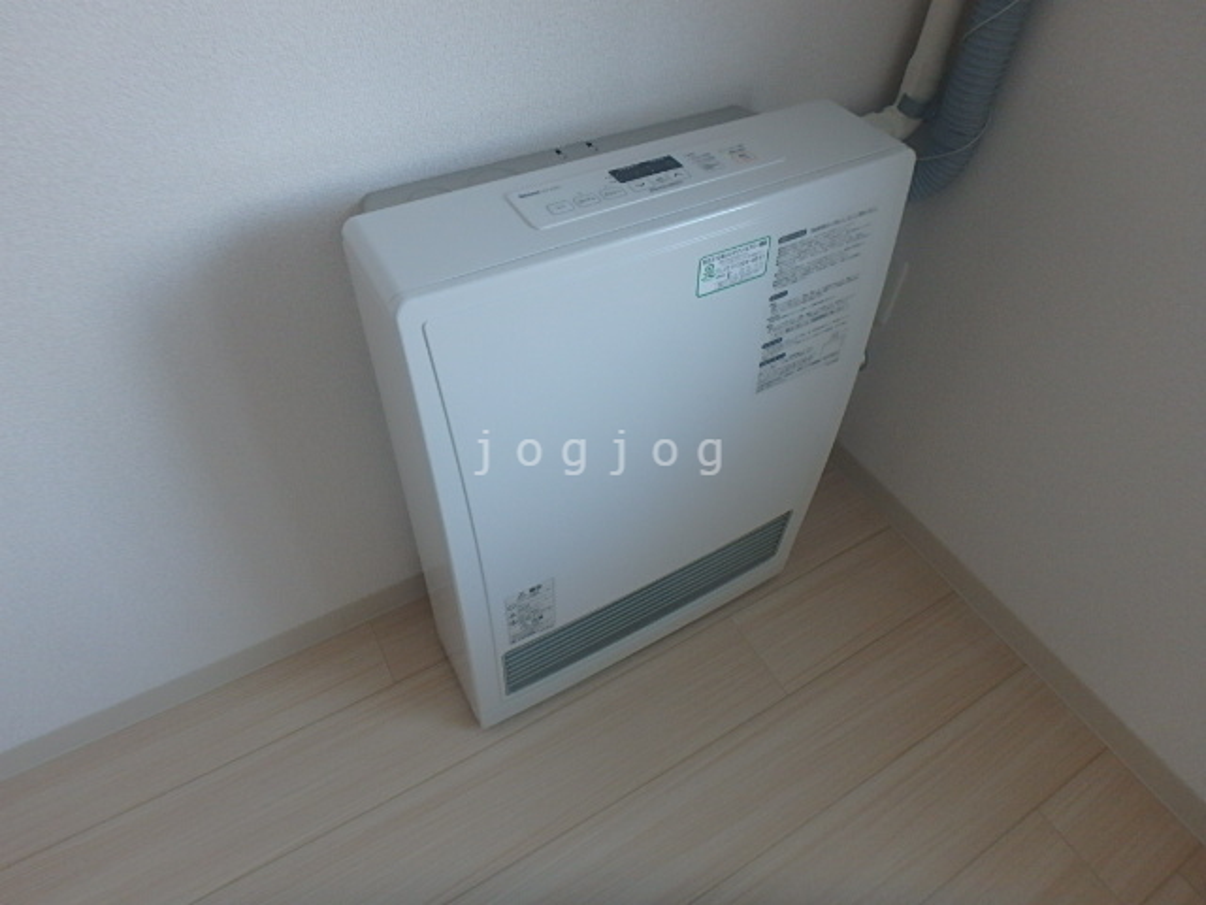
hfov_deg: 79.0
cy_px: 452
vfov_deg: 63.4
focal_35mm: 21
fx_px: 732
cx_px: 603
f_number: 3.5
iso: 200
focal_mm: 3.7
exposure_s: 1/30
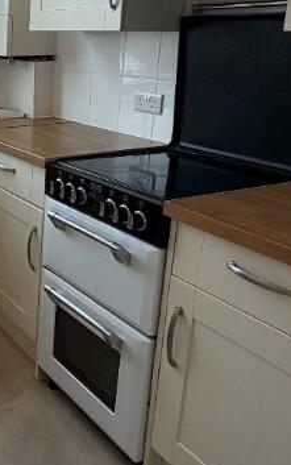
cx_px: -71
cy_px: 158
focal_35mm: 43
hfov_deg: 26.2
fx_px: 545
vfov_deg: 45.5
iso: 200
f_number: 2.2
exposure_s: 1/121
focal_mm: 2.22
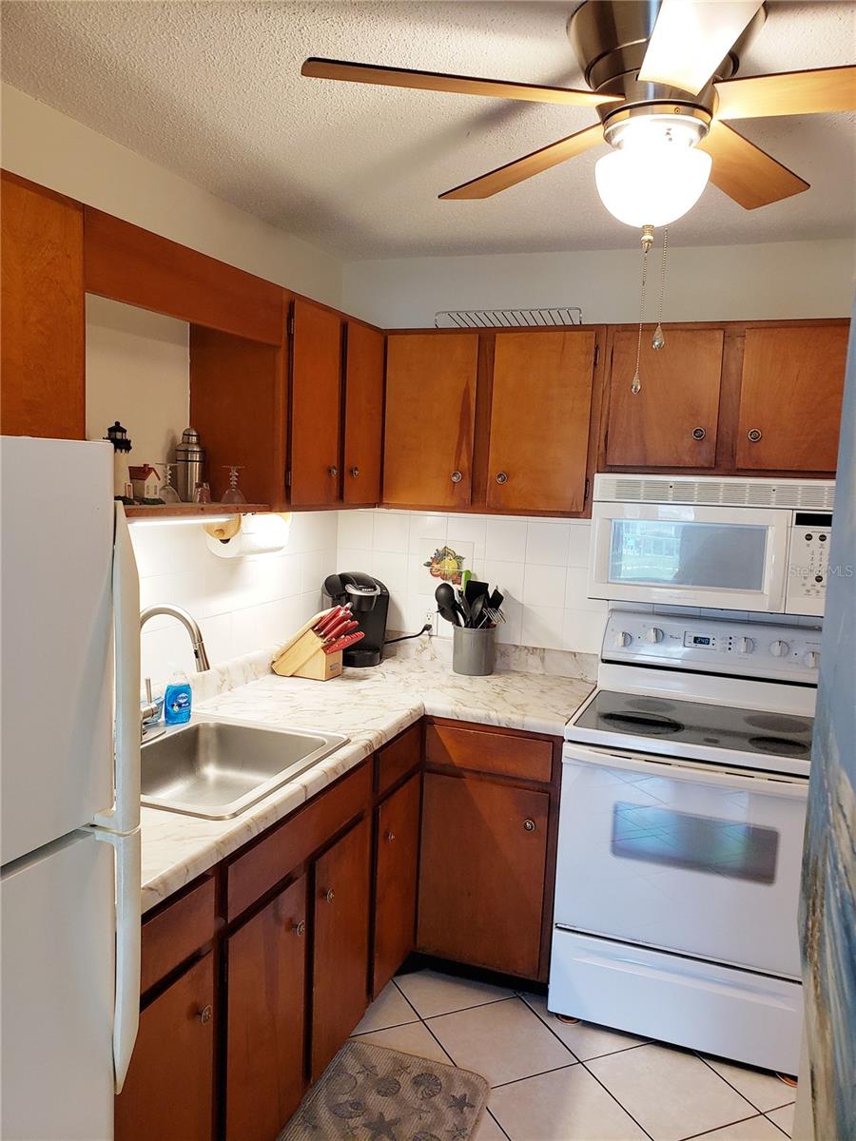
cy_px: 570
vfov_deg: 67.3
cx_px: 428
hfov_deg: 53.1
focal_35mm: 26
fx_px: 857
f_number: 2.4
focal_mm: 4.3
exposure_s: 1/60
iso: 160
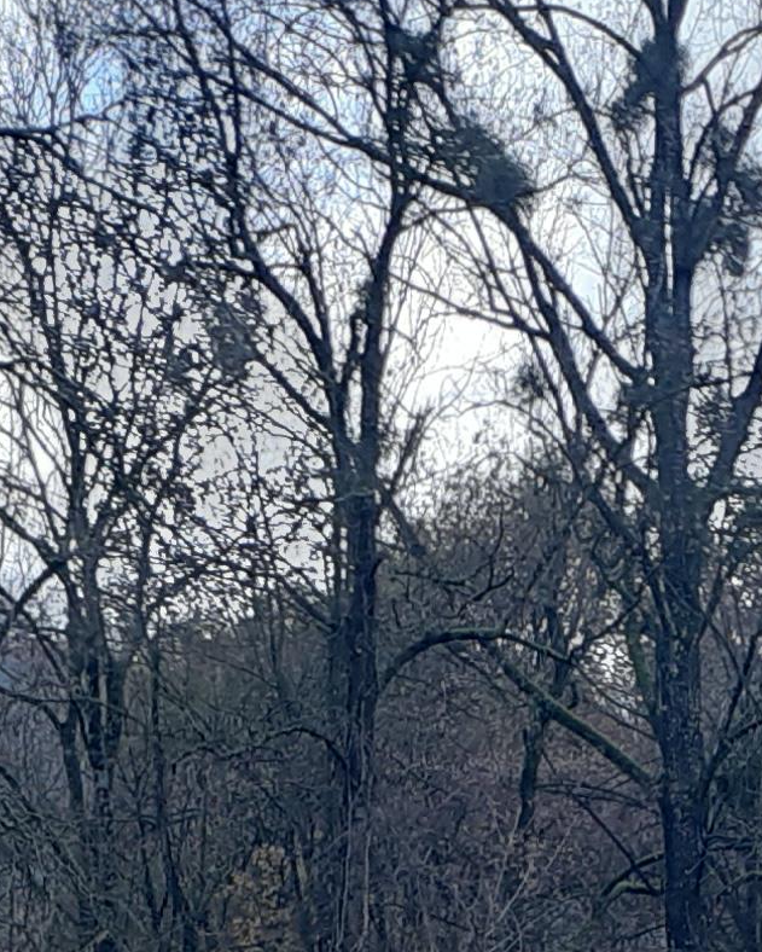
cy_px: 1798
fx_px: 3888
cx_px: 167
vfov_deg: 12.5
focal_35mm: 138
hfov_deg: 11.2
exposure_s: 1/109
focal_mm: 3.6
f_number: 1.9
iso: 40
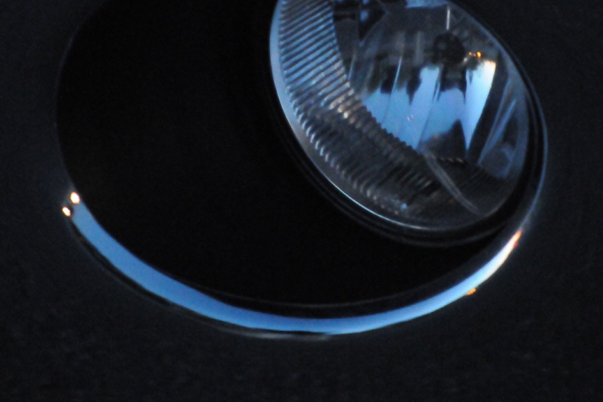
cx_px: 306
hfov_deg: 5.6
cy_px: 107
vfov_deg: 3.8
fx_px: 6131
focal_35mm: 366
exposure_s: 1/10
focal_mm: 150
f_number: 5.6
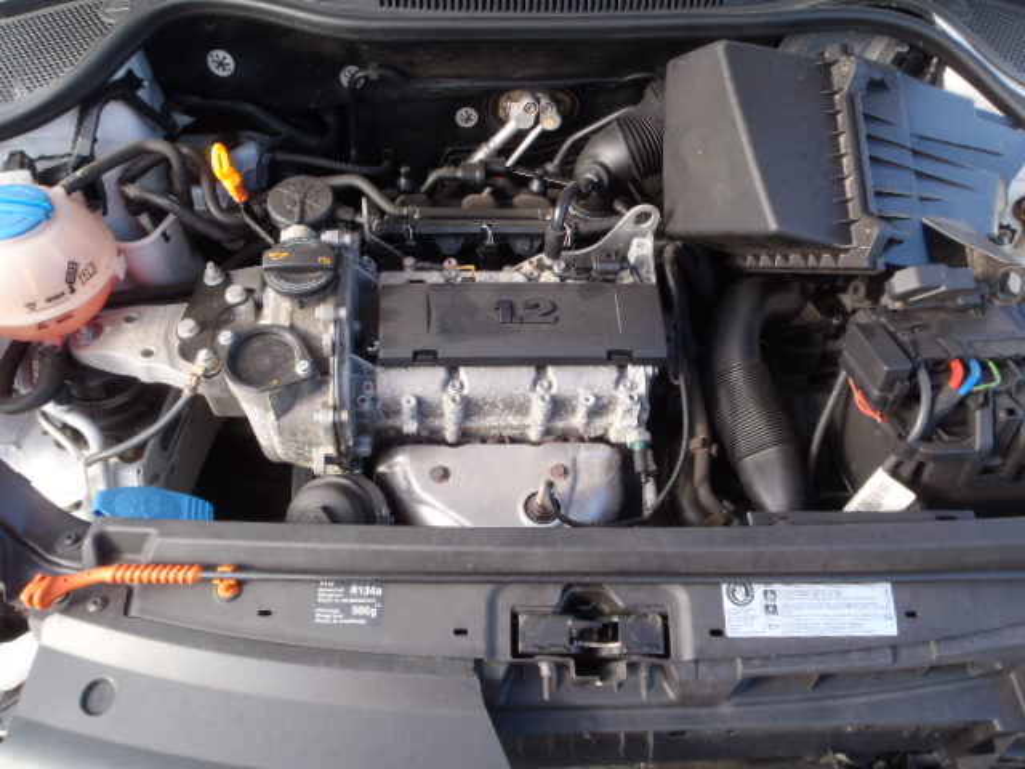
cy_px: 384
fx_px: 829
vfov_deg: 49.7
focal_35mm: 28
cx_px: 512
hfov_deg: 63.4
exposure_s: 1/80
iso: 80
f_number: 4.5
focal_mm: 5
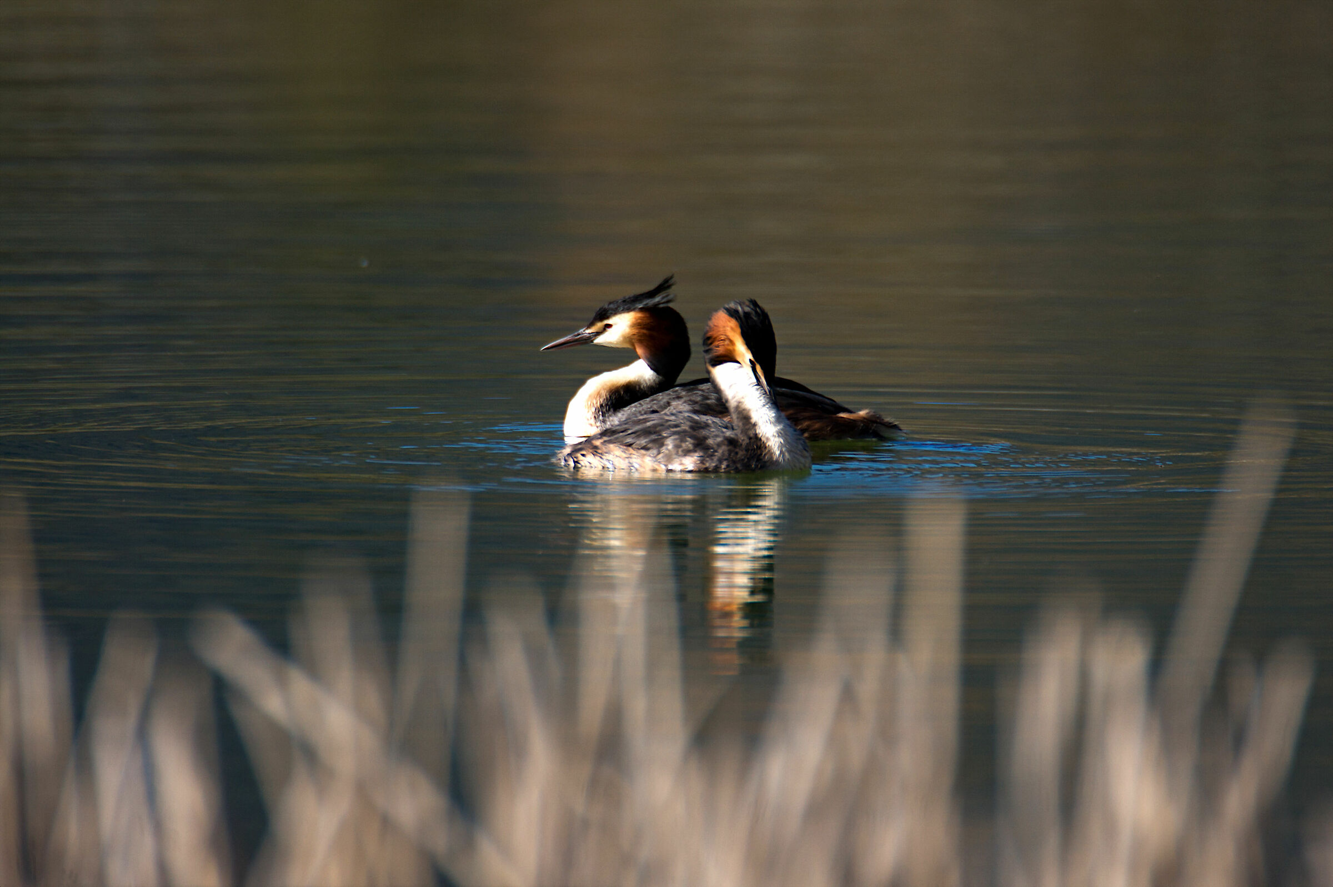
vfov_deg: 1.8
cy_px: 444
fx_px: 27753
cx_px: 666
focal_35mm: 750
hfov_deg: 2.8
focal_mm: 500
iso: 200
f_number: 6.3
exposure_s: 1/640
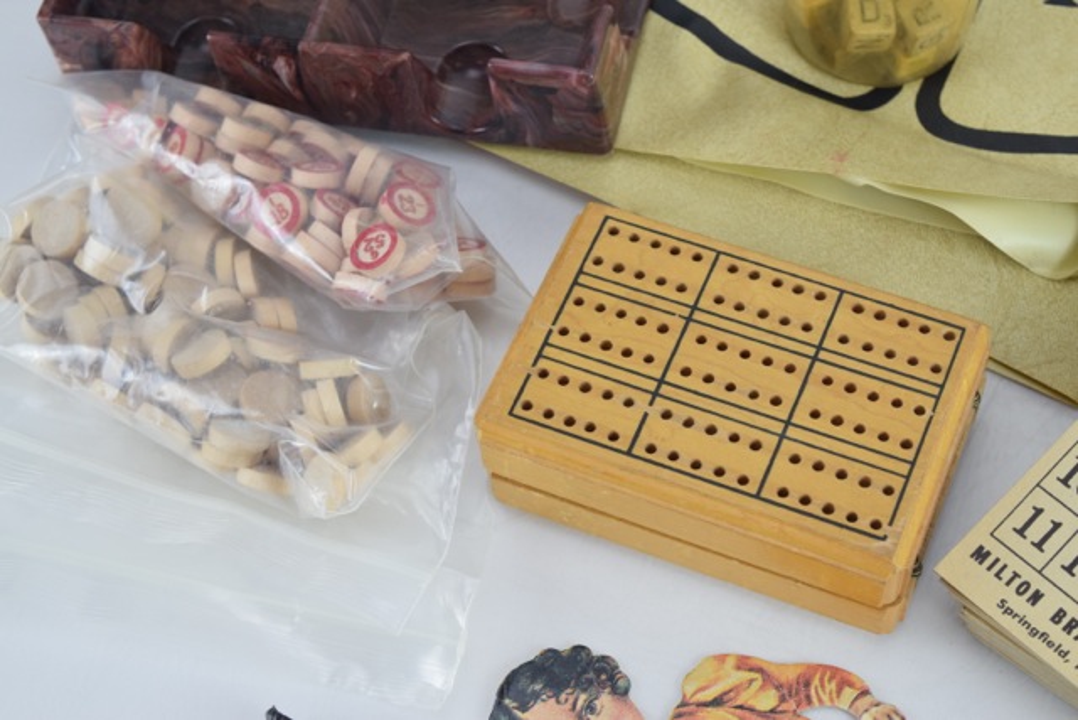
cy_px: 360
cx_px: 539
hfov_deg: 29.2
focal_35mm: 69
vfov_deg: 19.7
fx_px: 2067
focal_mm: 46
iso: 800
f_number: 6.3
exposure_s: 1/125
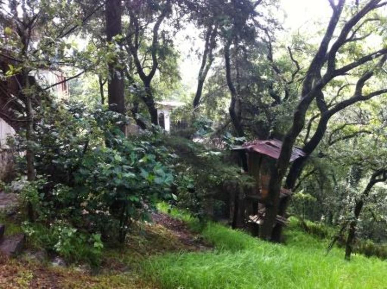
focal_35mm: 35
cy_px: 144
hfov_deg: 52.7
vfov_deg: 40.6
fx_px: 391
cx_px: 194
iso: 125
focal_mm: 3.85
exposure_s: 1/100
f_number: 2.8
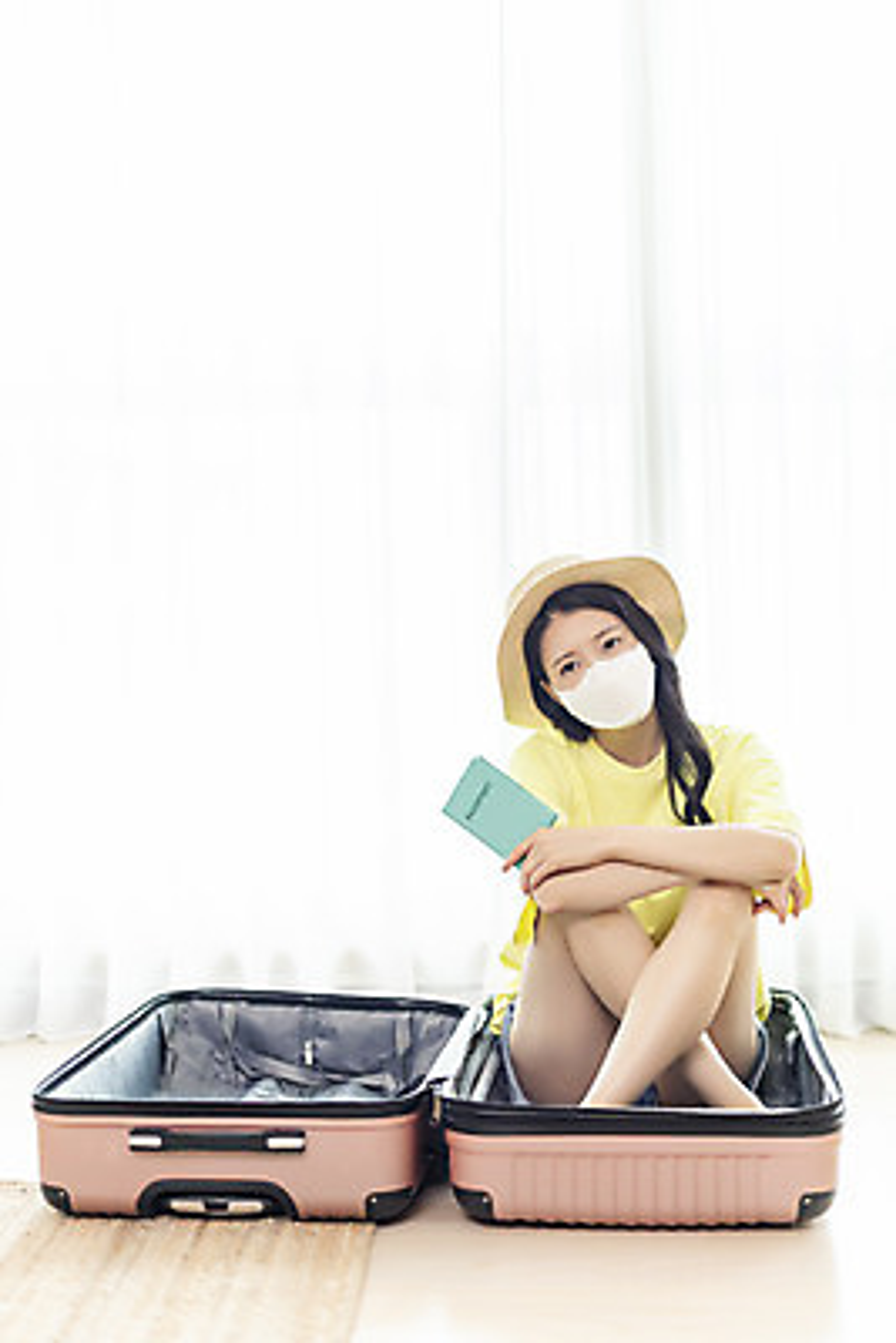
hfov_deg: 27.0
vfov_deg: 39.6
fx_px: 1865
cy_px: 672
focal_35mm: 50
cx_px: 448
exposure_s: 1/200
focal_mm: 50
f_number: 2
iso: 250
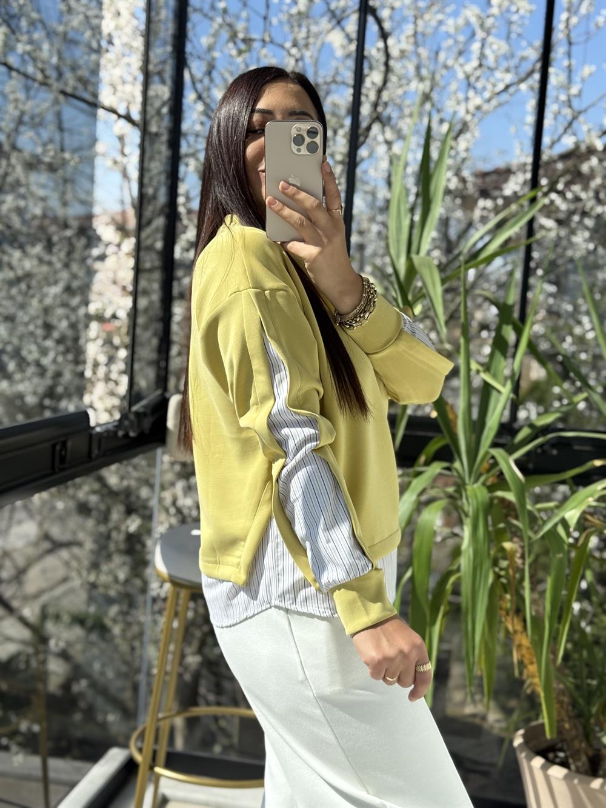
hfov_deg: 30.3
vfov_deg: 39.7
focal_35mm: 48
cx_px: 303
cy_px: 404
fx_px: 1120
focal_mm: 6.76
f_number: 1.78
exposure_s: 1/1513
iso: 64
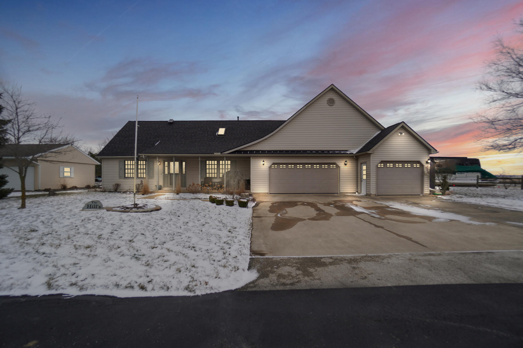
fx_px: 218
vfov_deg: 77.3
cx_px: 262
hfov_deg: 100.4
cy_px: 174
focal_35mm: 15
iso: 125
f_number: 5.6
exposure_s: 1/500
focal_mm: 10
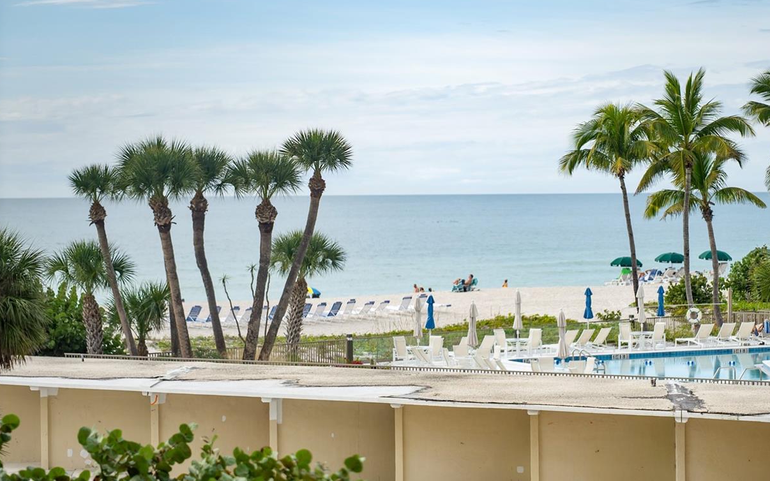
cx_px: 461
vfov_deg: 11.4
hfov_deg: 18.1
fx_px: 2413
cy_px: 200
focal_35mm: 115
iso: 40
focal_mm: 85
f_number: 1.4
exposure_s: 1/1600
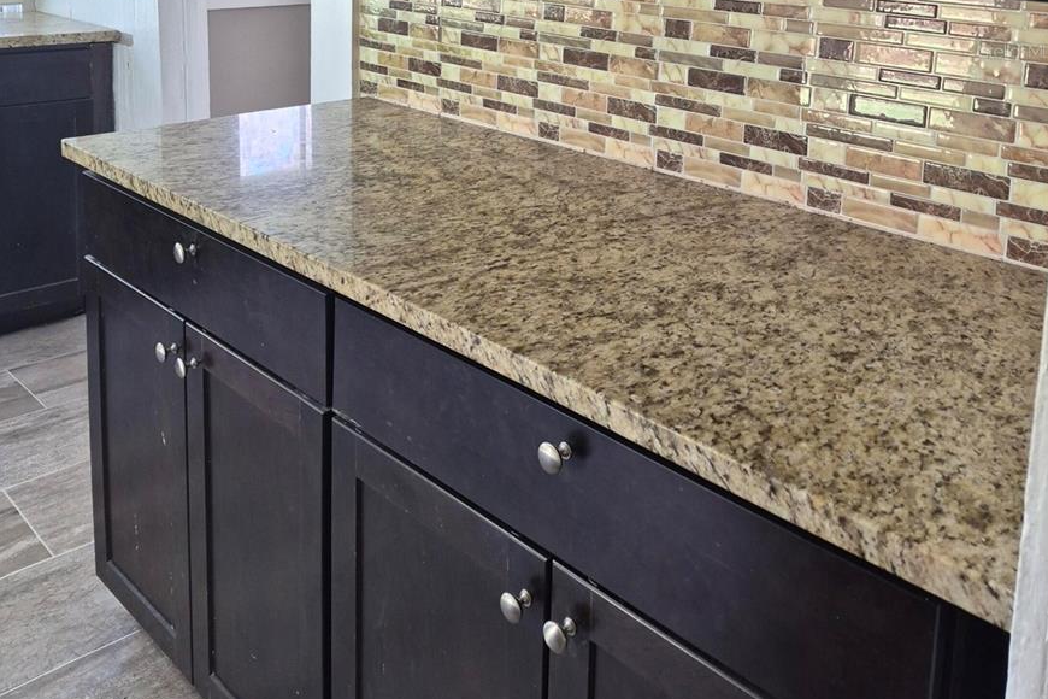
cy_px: 51
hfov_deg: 57.2
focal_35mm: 33
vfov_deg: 37.0
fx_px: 961
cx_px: 522
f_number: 1.8
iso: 250
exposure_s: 1/120
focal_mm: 5.4
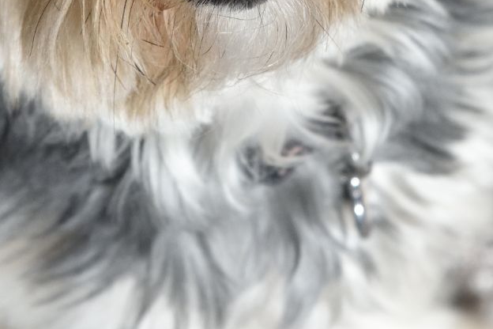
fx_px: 5395
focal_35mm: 394
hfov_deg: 5.2
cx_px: 202
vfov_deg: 3.5
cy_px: -122
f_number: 6.3
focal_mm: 120
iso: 2500
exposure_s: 1/400
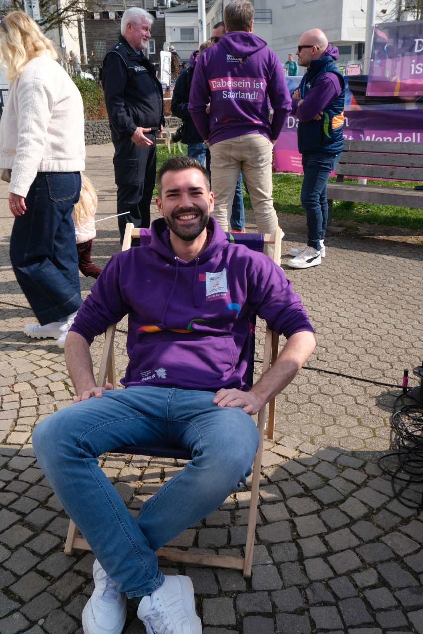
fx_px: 582
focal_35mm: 33
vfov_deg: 57.2
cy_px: 317
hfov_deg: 40.0
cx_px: 212
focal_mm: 22.1
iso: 250
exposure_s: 1/200
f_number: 11
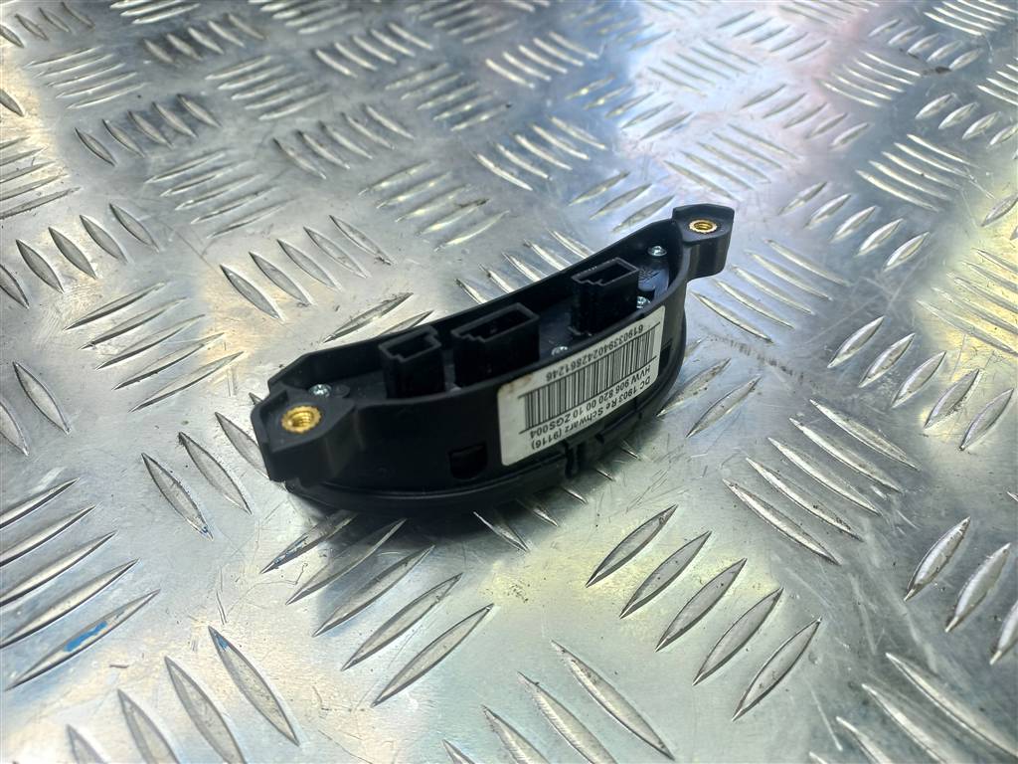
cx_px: 509
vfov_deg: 54.9
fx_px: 735
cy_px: 382
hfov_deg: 69.4
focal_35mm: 25
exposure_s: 1/50
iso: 32
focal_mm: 4.6
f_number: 1.8
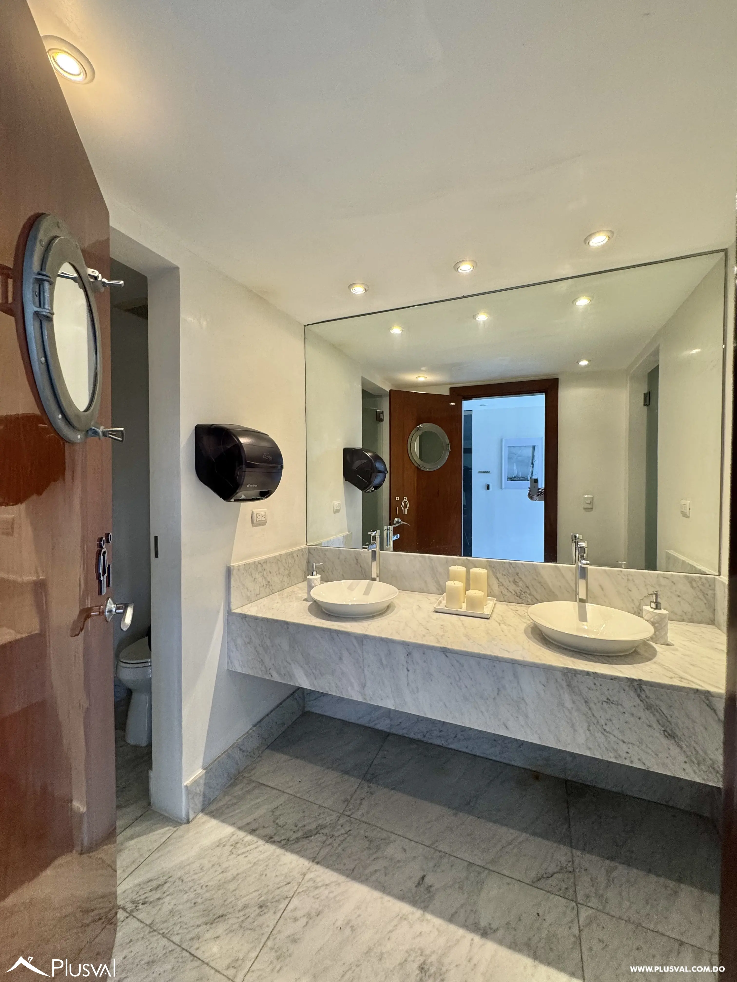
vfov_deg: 102.1
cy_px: 491
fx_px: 397
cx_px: 368
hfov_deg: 85.7
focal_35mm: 14
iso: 200
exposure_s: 1/60
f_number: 2.2
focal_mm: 2.22
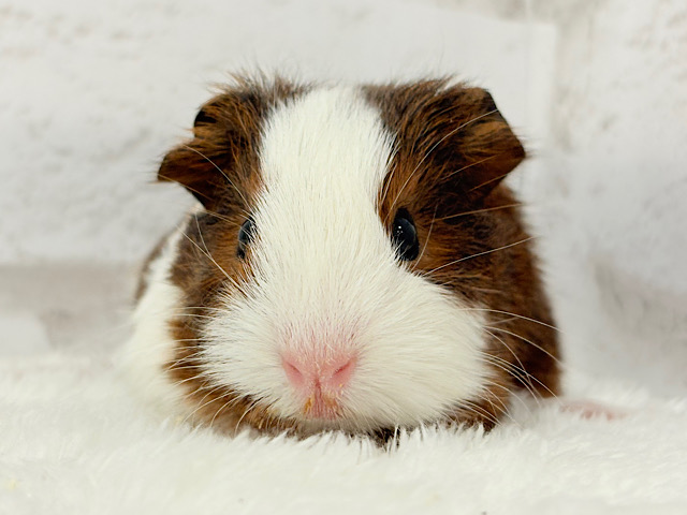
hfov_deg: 36.8
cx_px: 344
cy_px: 258
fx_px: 1032
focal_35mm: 52
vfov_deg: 28.0
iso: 64
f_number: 1.6
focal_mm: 5.96
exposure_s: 1/100
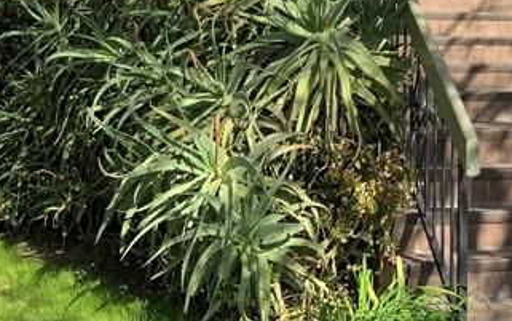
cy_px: -112
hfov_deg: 20.0
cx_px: 605
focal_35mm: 98
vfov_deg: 12.9
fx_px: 1368
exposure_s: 1/869
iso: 16
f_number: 1.8
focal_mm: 3
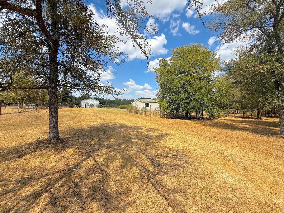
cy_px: 106
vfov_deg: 85.7
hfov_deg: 102.1
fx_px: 115
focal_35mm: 14
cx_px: 142
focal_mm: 2.22
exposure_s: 1/2237
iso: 50
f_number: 2.2
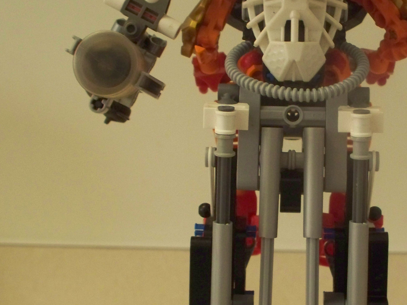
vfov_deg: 19.4
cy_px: 157
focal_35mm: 76
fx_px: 894
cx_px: 269
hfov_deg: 25.5
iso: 320
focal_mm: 7.54
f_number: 2.8
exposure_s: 1/30
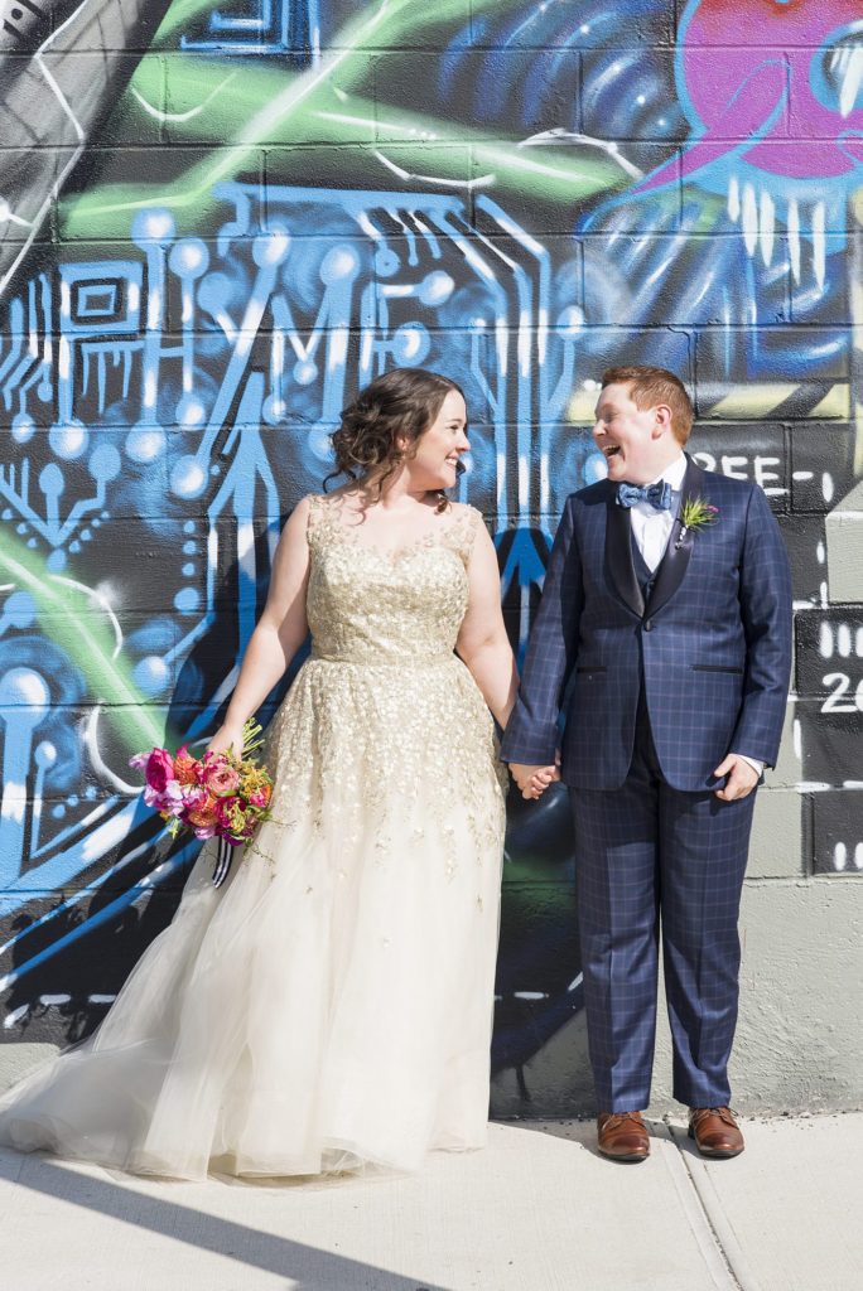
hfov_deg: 16.1
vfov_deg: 23.9
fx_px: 3052
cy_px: 646
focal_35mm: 85
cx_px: 432
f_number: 9
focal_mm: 85
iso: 100
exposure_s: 1/400
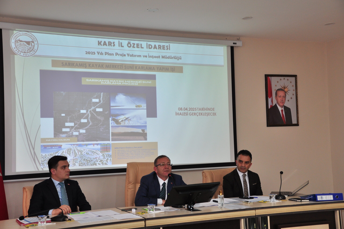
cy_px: 114
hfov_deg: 41.2
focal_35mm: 48
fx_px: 458
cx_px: 172
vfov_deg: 28.0
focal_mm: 32
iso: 400
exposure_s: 1/60
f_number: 4
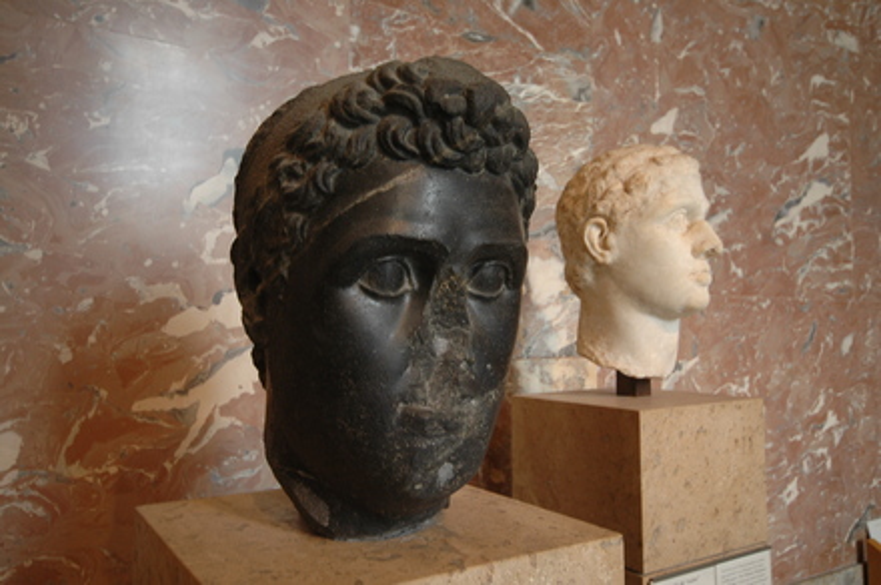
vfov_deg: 45.5
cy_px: 292
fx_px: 696
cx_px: 440
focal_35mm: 28
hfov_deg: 64.6
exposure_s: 1/13
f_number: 5.6
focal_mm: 19
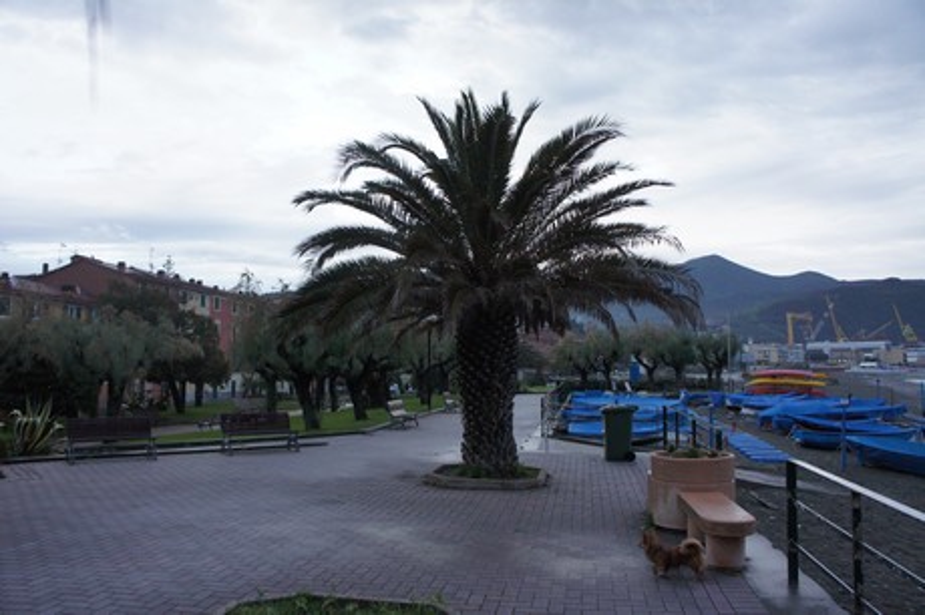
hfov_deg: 67.4
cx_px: 462
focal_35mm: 27
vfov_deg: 47.9
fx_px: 693
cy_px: 308
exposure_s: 1/250
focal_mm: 18
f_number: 4.5
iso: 1250
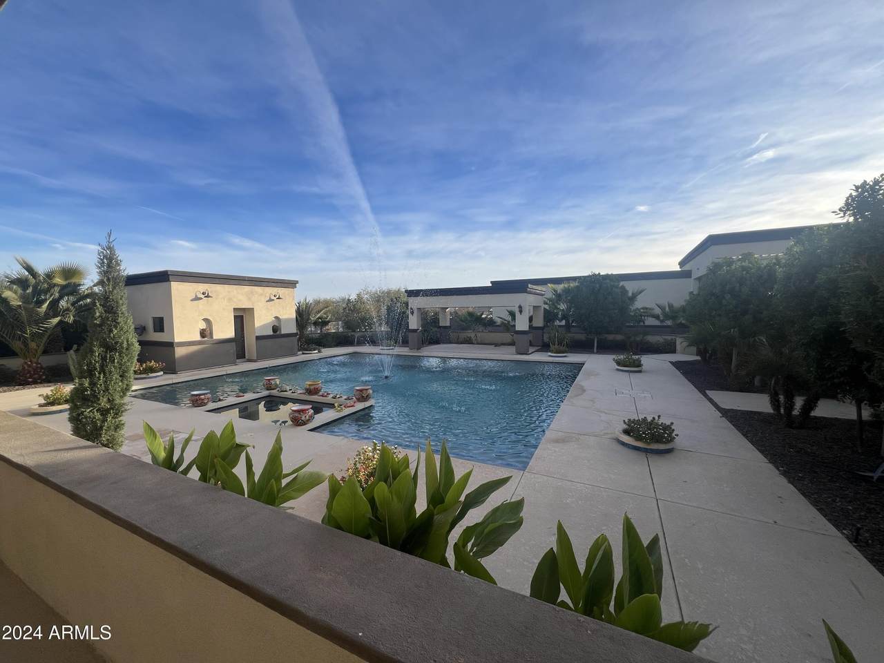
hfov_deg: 106.2
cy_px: 332
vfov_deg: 89.9
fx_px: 332
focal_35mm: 13
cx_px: 442
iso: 32
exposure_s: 1/1054
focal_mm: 1.57
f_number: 1.8
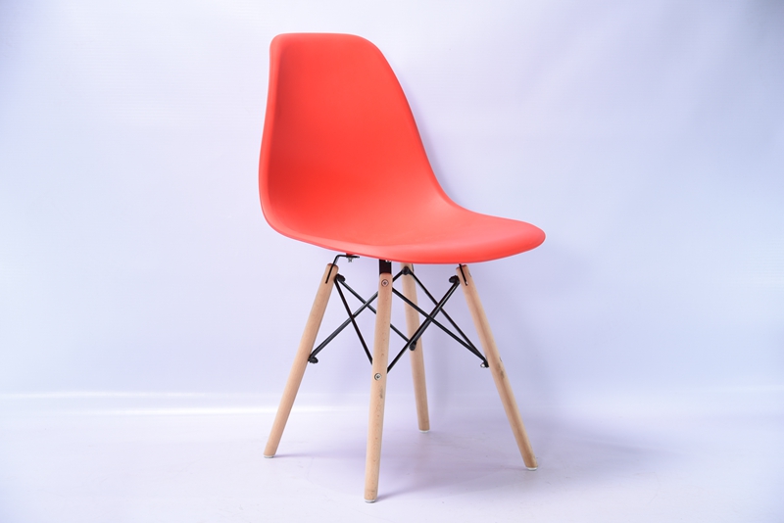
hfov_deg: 30.9
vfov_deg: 20.9
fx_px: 1416
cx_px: 392
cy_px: 262
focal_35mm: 65
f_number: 4.5
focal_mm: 65
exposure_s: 1/50
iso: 125
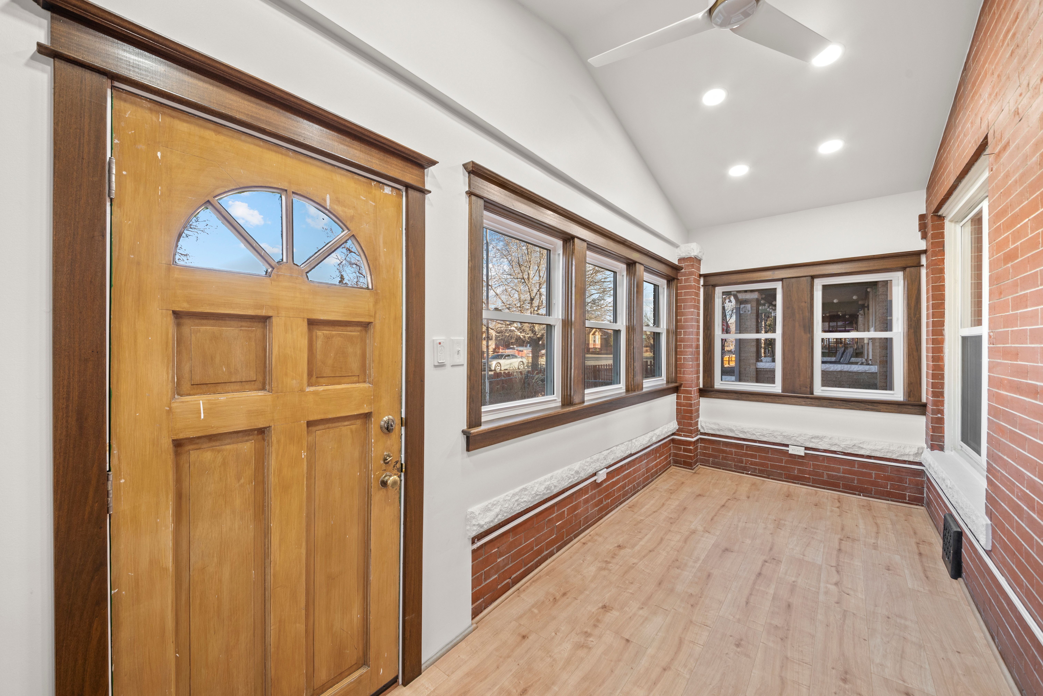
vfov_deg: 85.4
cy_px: 348
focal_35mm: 13
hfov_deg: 108.3
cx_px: 522
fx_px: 377
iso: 400
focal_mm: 13
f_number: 9
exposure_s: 1/6
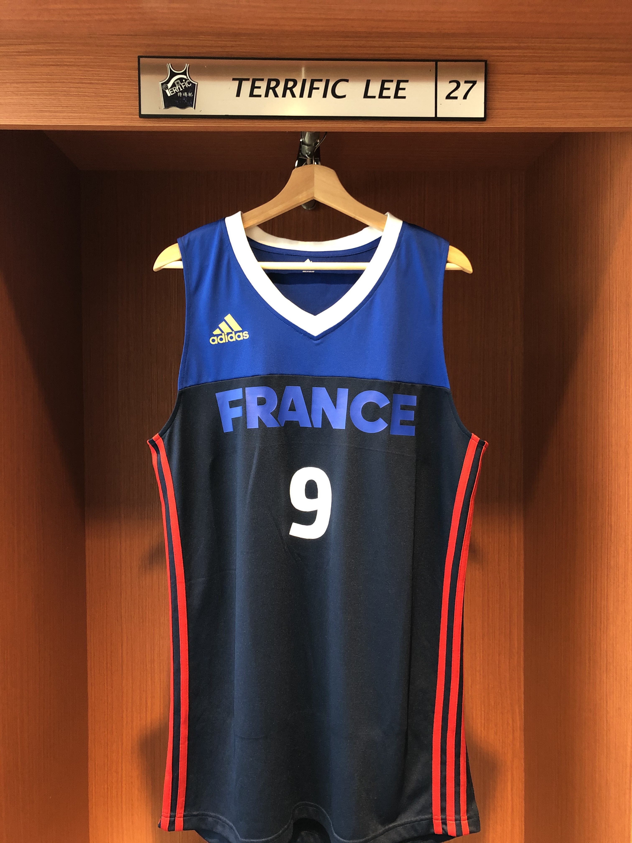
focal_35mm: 28
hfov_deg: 49.7
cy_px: 422
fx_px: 682
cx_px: 316
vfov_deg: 63.4
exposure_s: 1/15
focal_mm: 3.99
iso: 80
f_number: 1.8
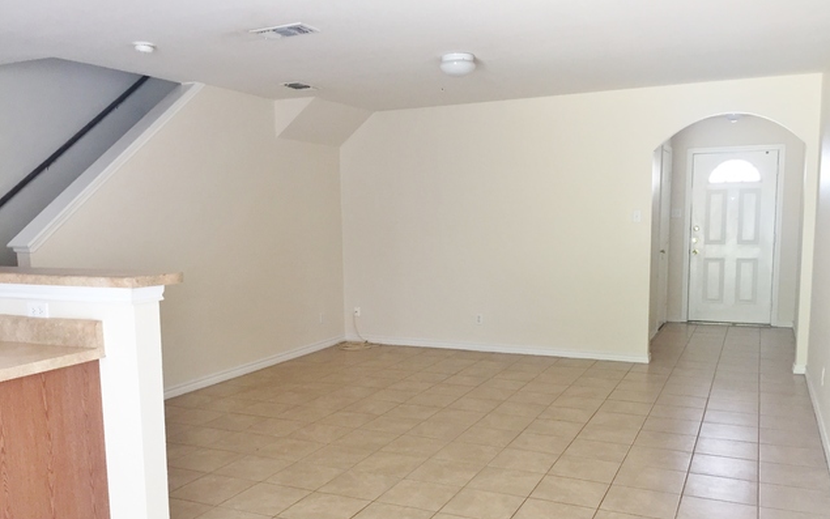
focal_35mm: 31
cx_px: 416
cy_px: 309
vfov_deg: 40.4
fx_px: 701
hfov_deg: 61.2
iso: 100
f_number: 2.2
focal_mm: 4.15
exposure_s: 1/30
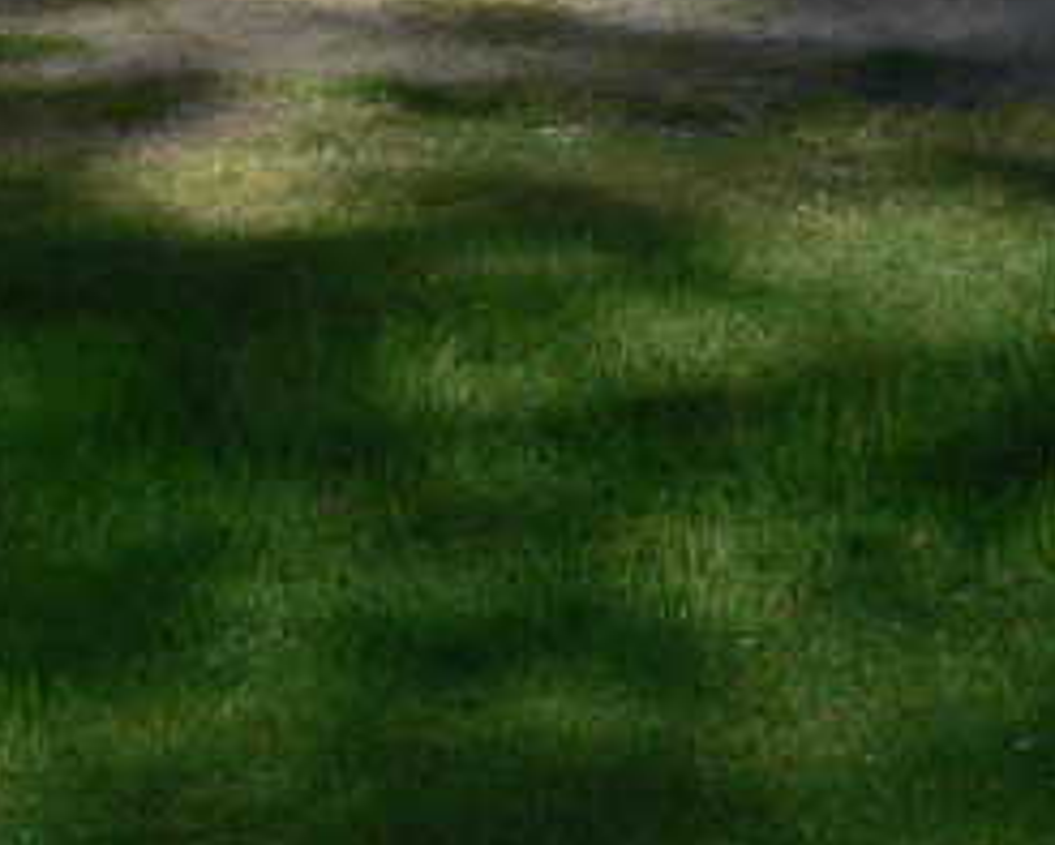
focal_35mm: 222
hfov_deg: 7.6
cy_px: -686
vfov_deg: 6.8
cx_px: 3199
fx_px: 6934
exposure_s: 1/320
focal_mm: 7.4
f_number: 5.6
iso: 80
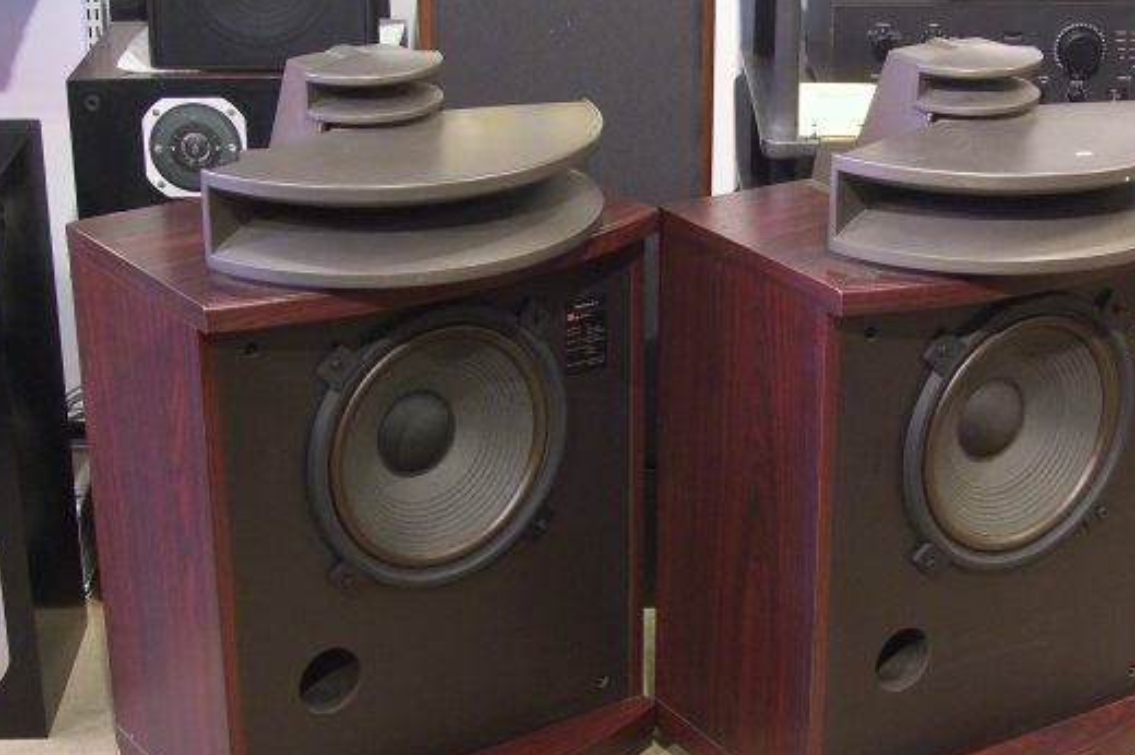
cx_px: 637
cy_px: 450
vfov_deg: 18.6
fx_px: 2300
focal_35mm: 73
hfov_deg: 27.7
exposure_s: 1/6
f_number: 3.6
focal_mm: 11.8
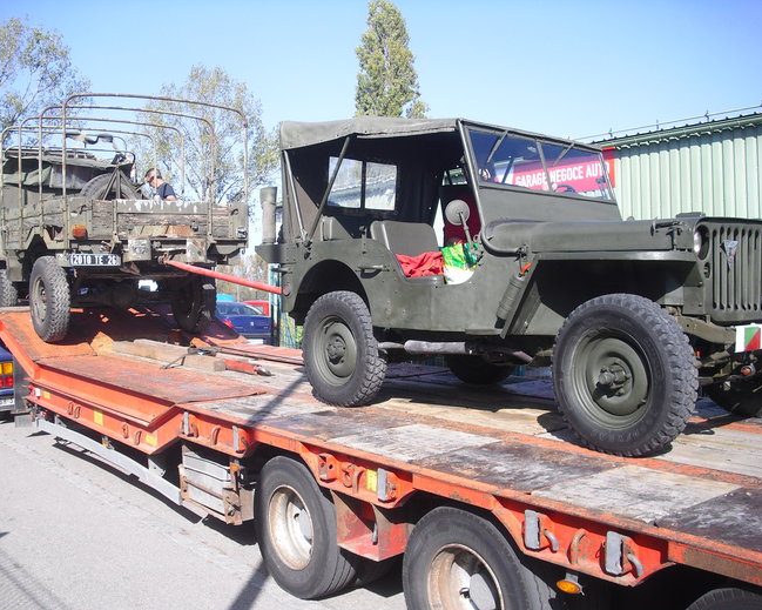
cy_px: 307
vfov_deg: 37.3
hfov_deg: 45.8
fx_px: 902
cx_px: 353
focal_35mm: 40
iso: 64
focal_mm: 6.2
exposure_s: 1/125
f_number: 5.6
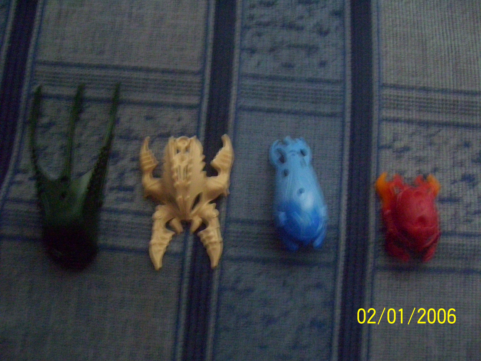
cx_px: 240
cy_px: 180
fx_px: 500
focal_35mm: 36
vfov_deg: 39.7
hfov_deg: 51.4
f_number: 2.7
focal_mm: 6
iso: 800
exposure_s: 1/8
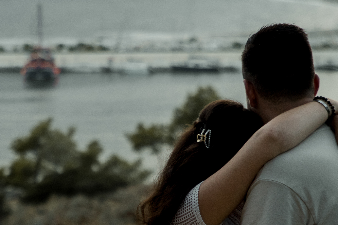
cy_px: 139
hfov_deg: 9.4
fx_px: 2047
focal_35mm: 218
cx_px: 132
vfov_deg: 6.3
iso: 1600
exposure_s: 1/200
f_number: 5.6
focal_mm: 110
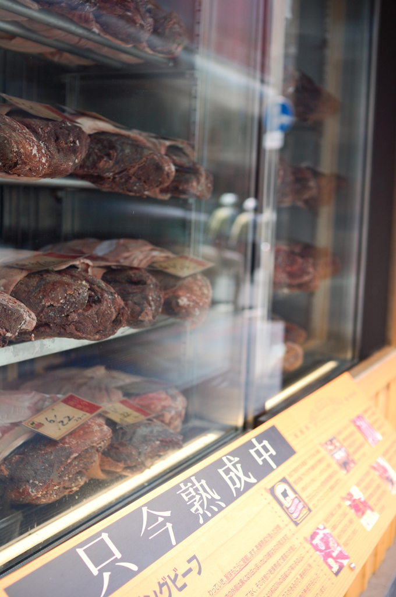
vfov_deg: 43.7
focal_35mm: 45
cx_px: 198
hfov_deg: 29.8
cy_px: 298
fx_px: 744
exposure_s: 1/100
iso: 200
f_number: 2.5
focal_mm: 30
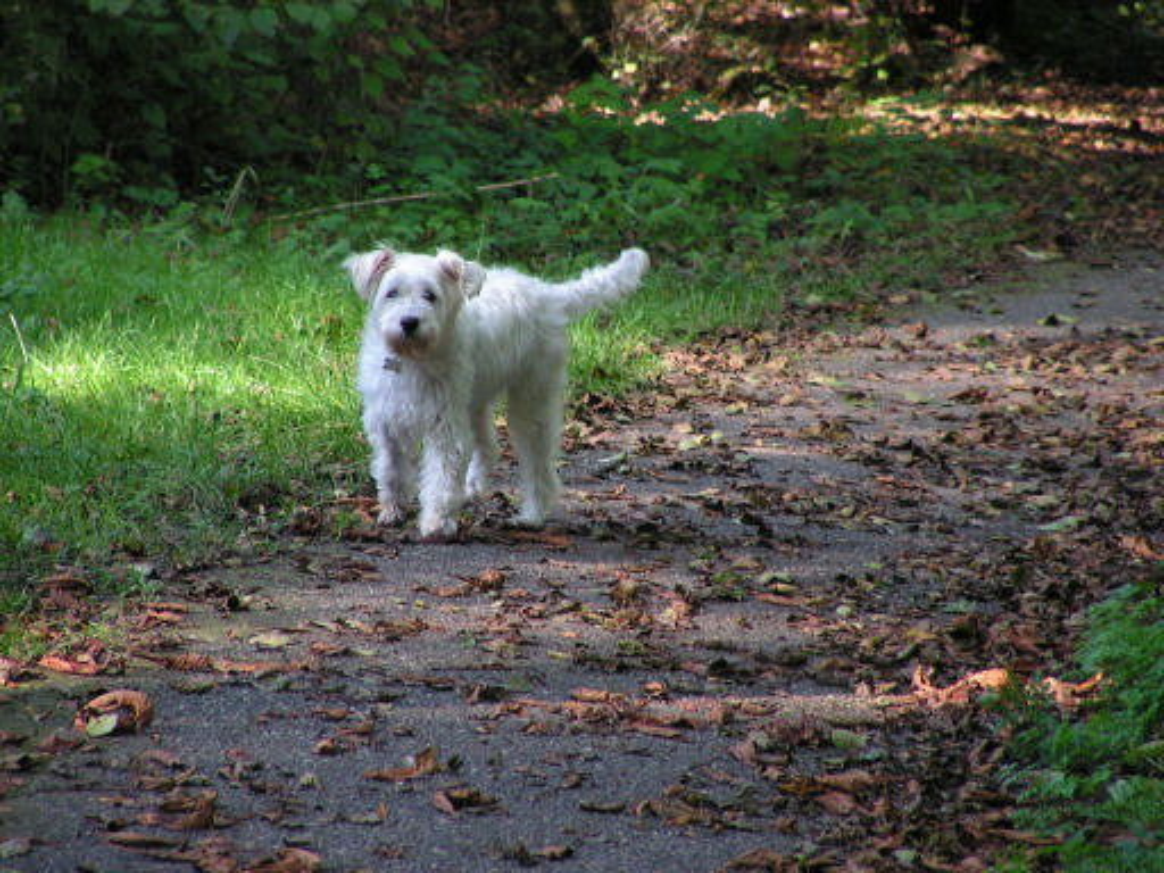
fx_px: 8945
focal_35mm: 266
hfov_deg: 7.4
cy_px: 436
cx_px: 582
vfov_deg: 5.6
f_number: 3.2
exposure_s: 1/160
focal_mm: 44.4
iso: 200
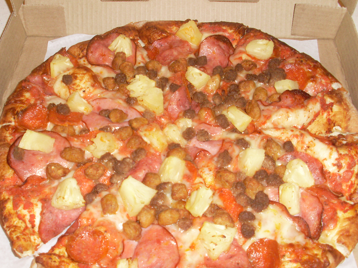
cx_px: 165
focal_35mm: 48
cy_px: 162
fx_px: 496
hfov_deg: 39.6
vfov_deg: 30.2
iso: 100
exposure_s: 1/45
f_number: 3
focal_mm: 6.3
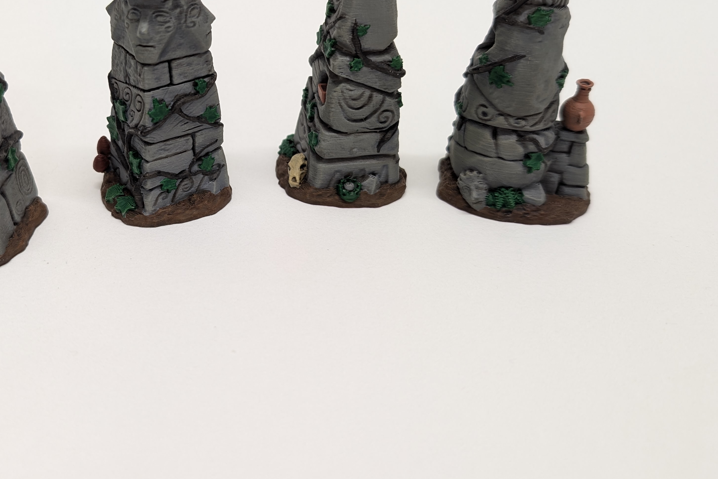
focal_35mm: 35
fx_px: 698
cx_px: 255
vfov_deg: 37.4
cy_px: 159
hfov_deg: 53.6
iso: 28
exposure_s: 1/27.7
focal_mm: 6.9
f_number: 1.68
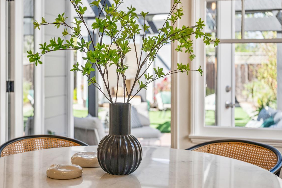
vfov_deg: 27.0
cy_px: 101
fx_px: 392
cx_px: 121
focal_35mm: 50
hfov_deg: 39.5
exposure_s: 1/640
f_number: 2.8
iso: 140
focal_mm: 38
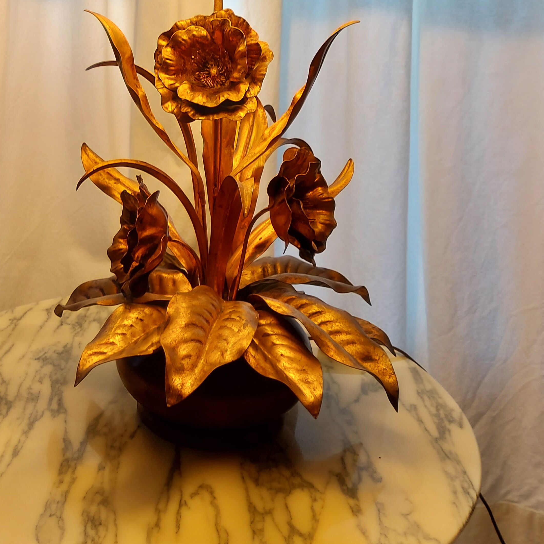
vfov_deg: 34.1
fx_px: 818
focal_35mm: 46
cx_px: 223
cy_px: 20
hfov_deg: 36.7
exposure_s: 1/60
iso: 64
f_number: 1.8
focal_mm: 5.23
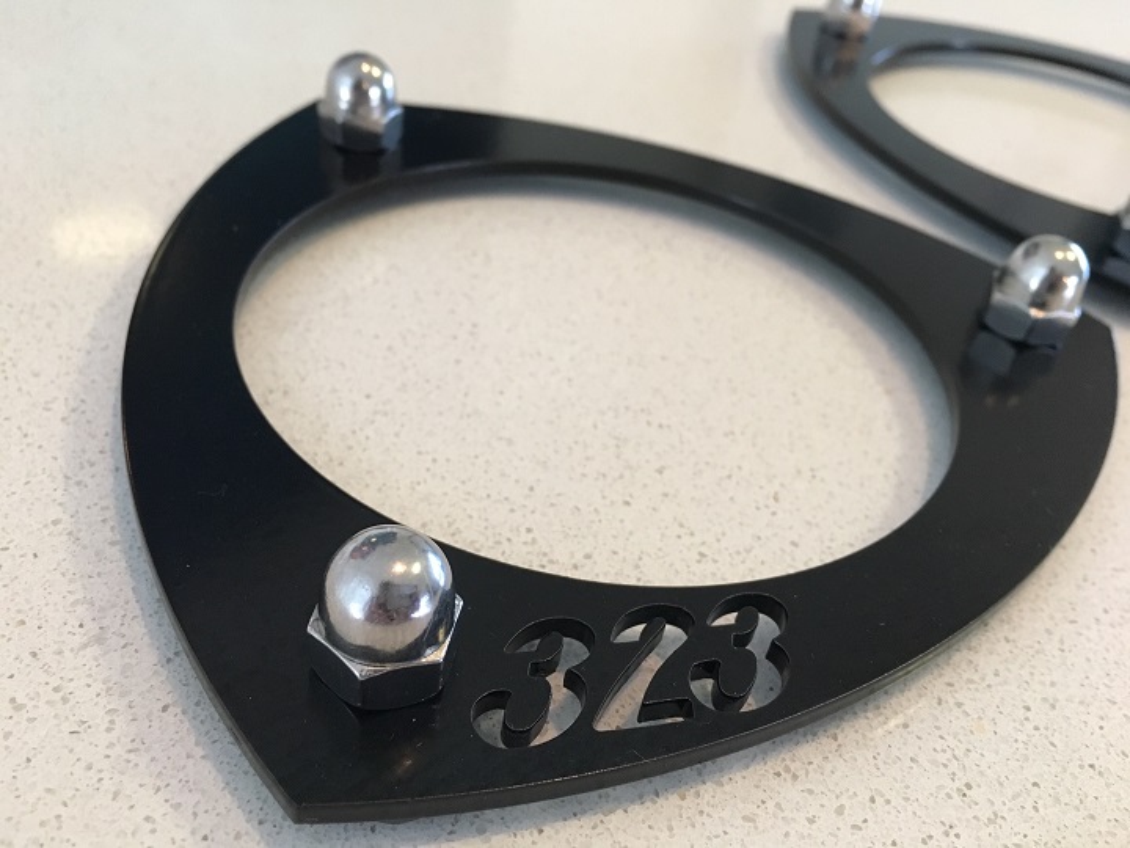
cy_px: 424
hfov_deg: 61.7
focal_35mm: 29
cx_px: 565
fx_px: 947
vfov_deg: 48.2
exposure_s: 1/33
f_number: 2.2
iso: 200
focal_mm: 4.15
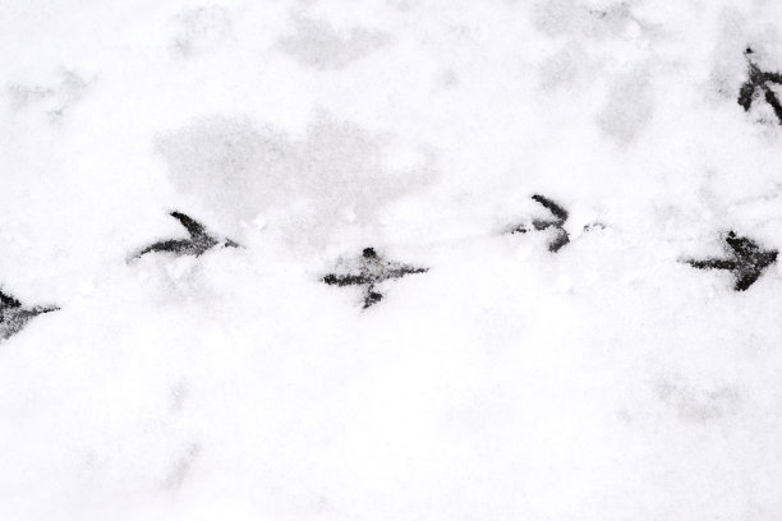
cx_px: 391
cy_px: 260
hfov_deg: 19.5
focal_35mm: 105
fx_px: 2281
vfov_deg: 13.0
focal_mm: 105
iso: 200
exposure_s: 1/60
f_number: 7.1
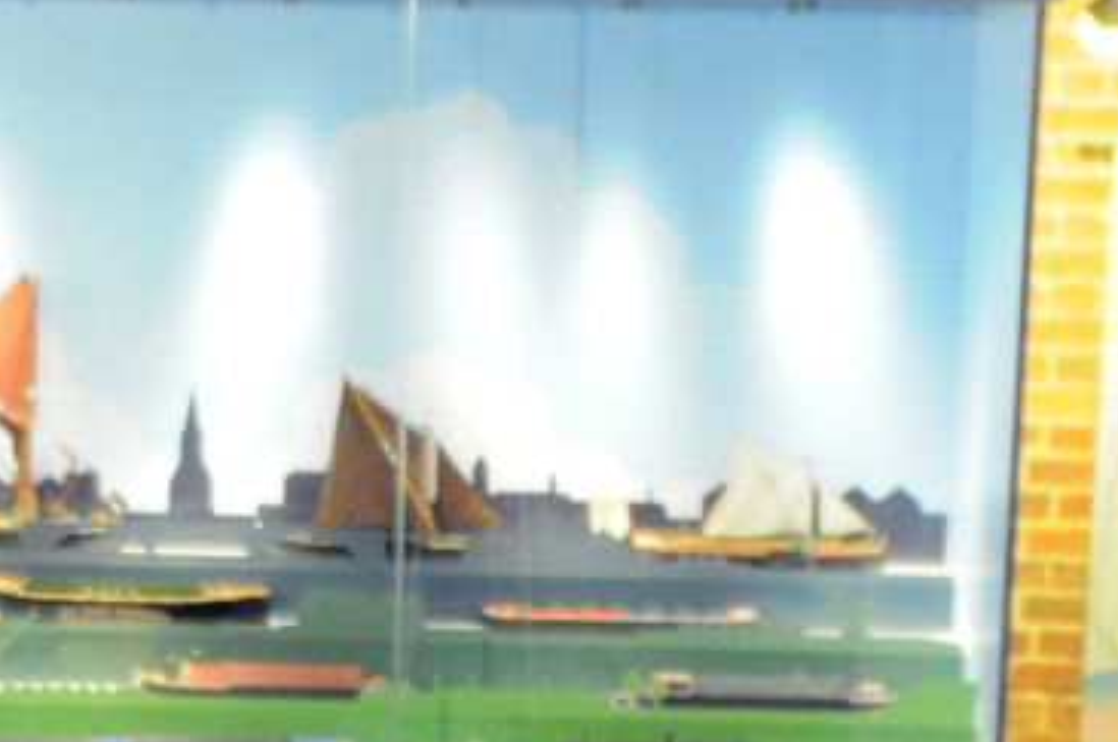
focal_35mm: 118
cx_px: 385
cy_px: 831
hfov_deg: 17.3
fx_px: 3660
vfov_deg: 11.4
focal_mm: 18
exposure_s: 1/8
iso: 1600
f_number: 3.5
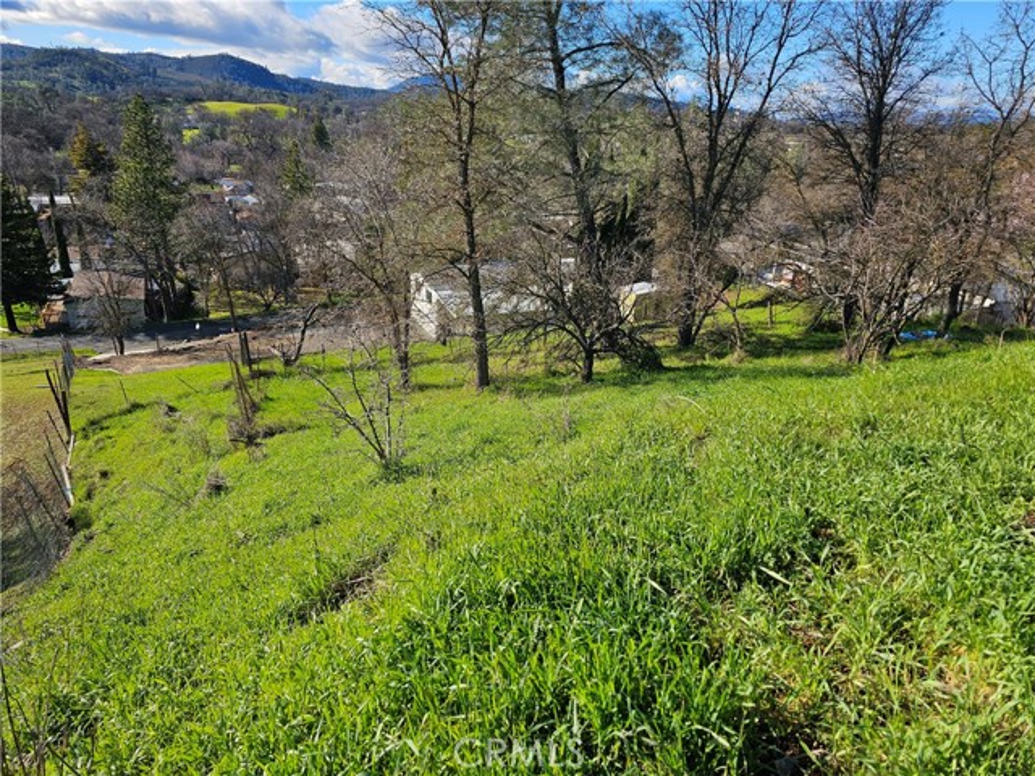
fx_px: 688
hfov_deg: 73.9
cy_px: 388
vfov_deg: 58.9
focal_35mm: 23
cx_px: 518
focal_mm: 6.3
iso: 10
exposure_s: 1/588
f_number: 1.7
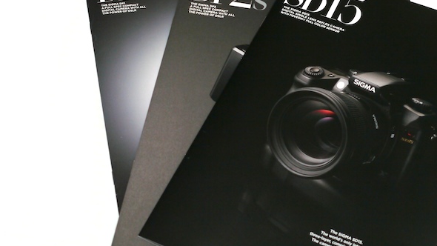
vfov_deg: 17.7
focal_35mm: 68
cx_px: 295
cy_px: 127
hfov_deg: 30.7
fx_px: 788
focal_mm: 23
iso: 400
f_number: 5.6
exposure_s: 1/60
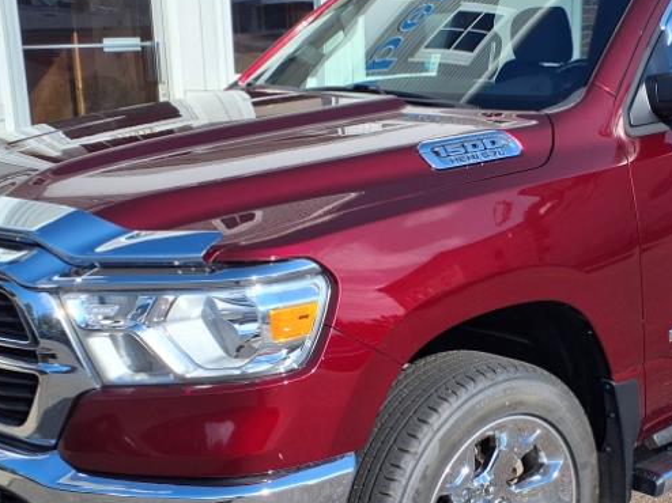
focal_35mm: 56
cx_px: 484
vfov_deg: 26.0
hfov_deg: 33.8
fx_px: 1087
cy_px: 330
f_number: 1.9
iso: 40
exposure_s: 1/2500
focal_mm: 3.58
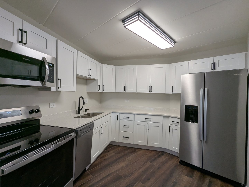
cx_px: 124
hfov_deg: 94.5
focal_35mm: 16
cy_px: 94
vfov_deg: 78.1
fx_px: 115
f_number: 2.2
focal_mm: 2.35
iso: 92
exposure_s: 1/120
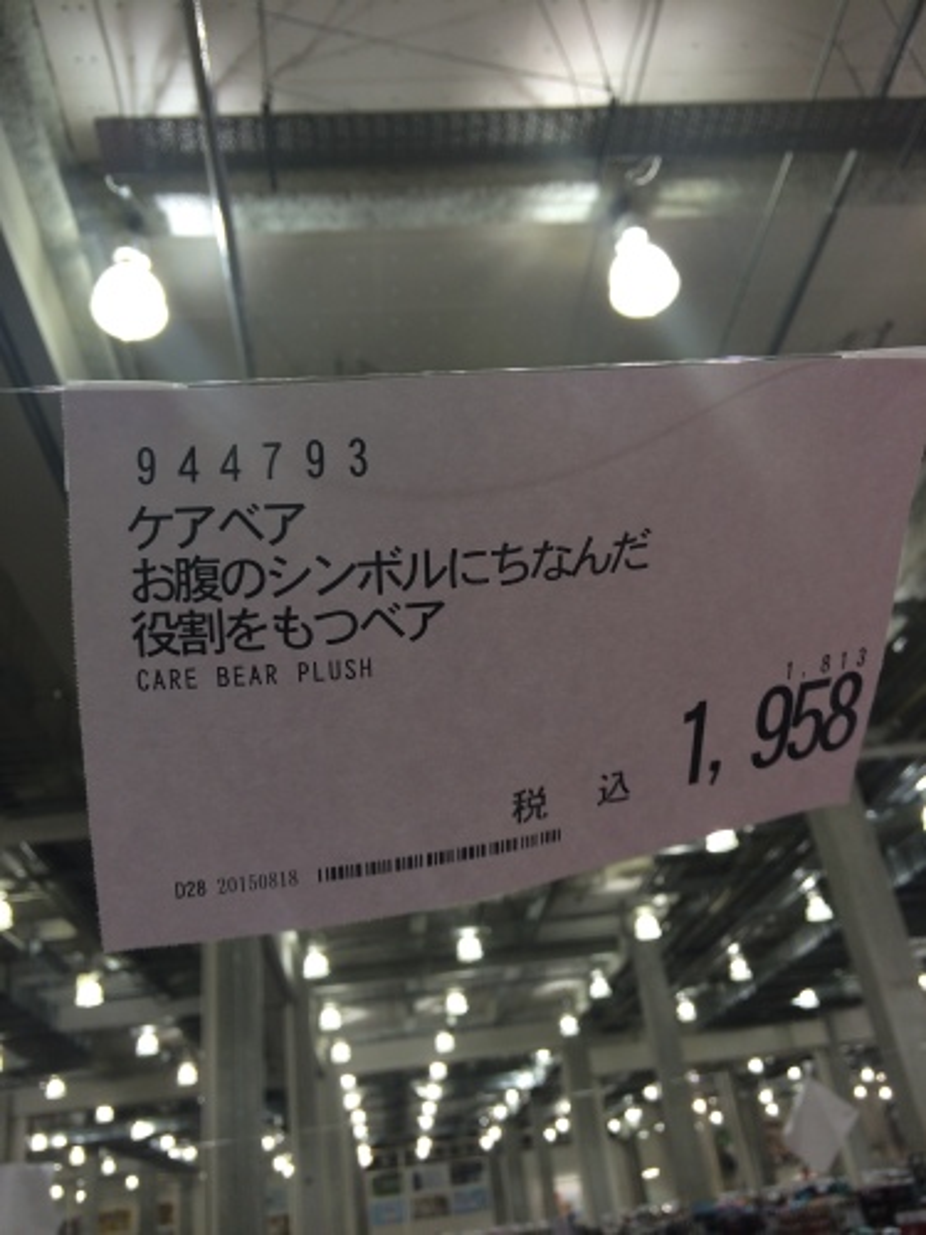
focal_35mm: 29
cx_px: 463
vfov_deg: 61.7
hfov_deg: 48.2
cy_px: 618
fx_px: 1034
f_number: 2.2
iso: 40
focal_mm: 4.15
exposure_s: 1/50
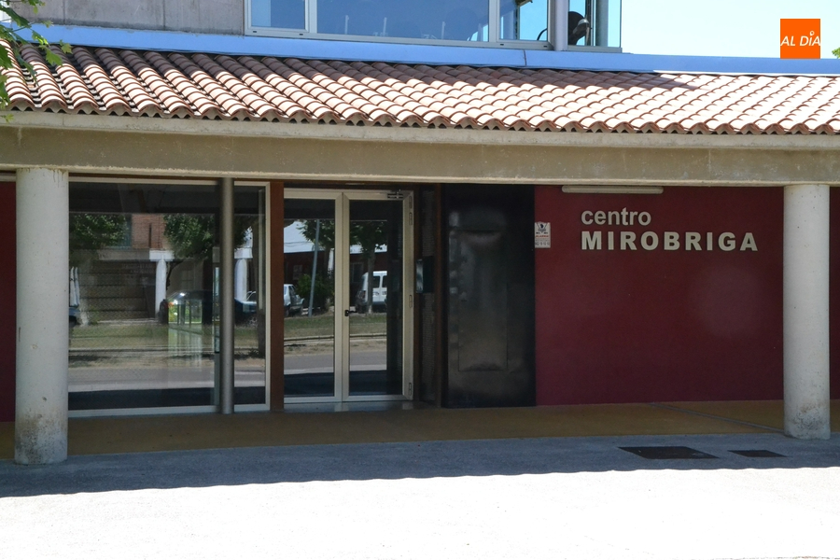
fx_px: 1470
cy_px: 280
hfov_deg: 31.9
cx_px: 420
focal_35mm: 63
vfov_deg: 21.6
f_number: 16
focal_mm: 42
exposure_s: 1/1000
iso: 3200
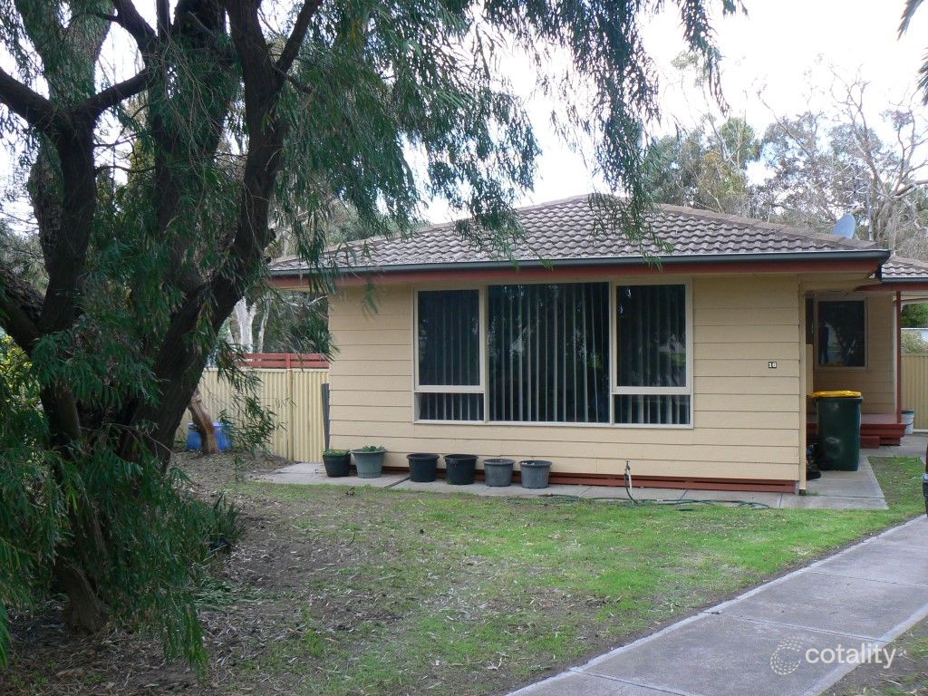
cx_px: 464
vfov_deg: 39.7
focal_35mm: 36
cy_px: 348
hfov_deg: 51.4
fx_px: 965
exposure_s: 1/50
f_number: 4
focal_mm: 6
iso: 80
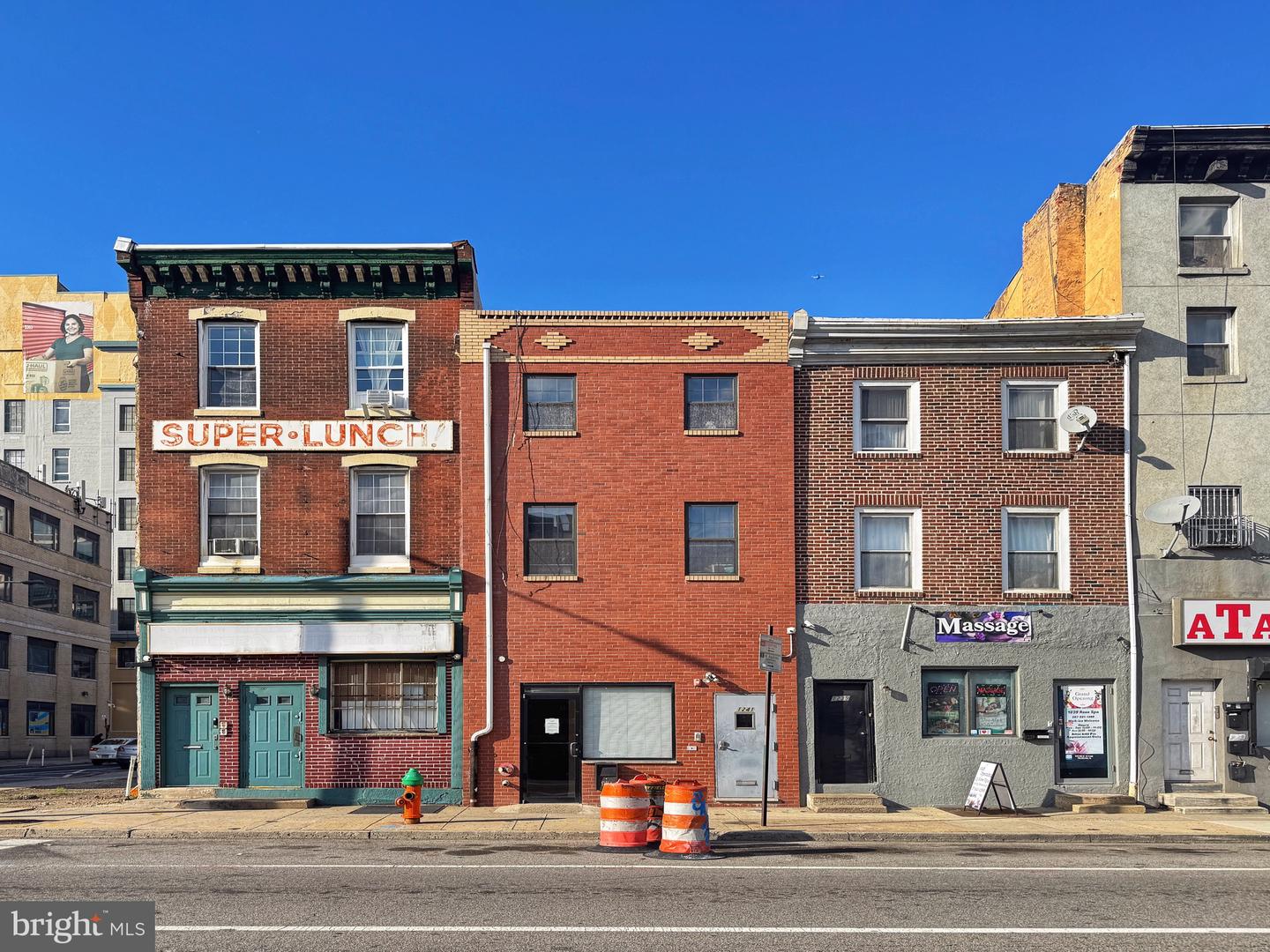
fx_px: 881
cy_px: 476
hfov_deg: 71.6
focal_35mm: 24
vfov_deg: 56.8
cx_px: 635
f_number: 1.78
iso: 80
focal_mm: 6.76
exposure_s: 1/2252
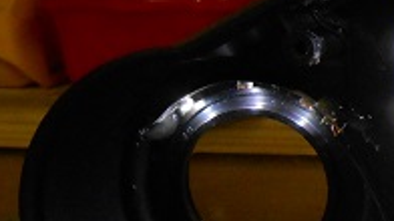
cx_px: 648
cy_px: 203
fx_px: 1138
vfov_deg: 11.0
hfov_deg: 17.1
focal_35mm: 109
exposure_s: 1/30
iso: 320
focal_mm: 5.3
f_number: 3.8
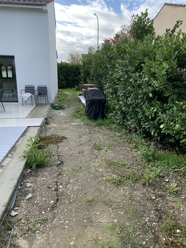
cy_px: 124
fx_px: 186
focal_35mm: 26
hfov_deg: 53.1
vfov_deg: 67.3
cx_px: 93
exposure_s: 1/608
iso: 25
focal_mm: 4.25
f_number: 1.8
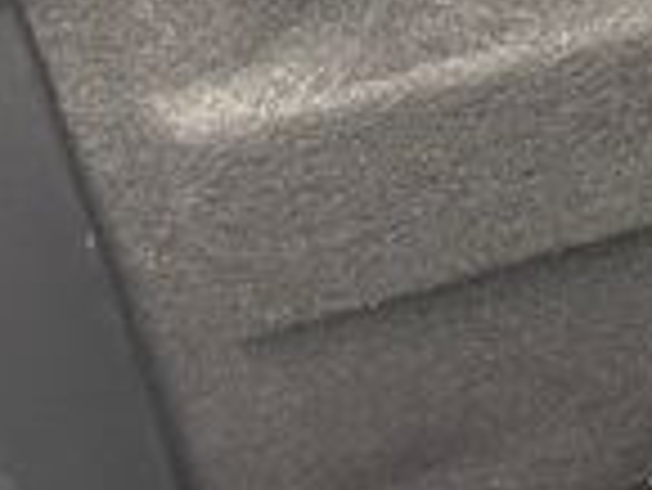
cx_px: 895
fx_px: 1998
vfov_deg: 13.8
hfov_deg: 17.2
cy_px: -4
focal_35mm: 106
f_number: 1.78
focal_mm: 6.76
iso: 400
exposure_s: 1/60
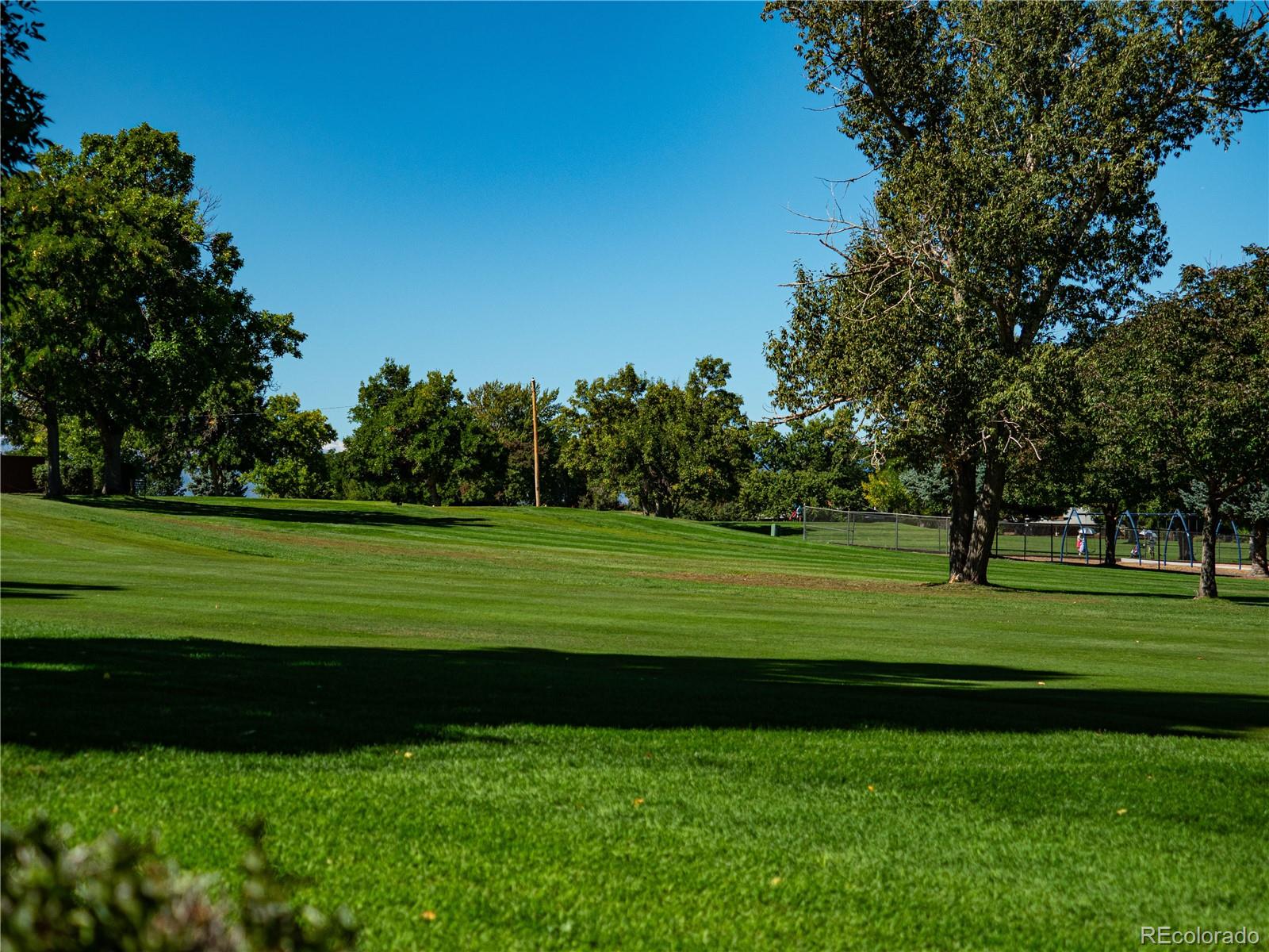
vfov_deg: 18.4
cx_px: 634
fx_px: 2933
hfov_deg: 24.4
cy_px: 476
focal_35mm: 80
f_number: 2.8
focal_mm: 40
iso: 200
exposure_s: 1/2000
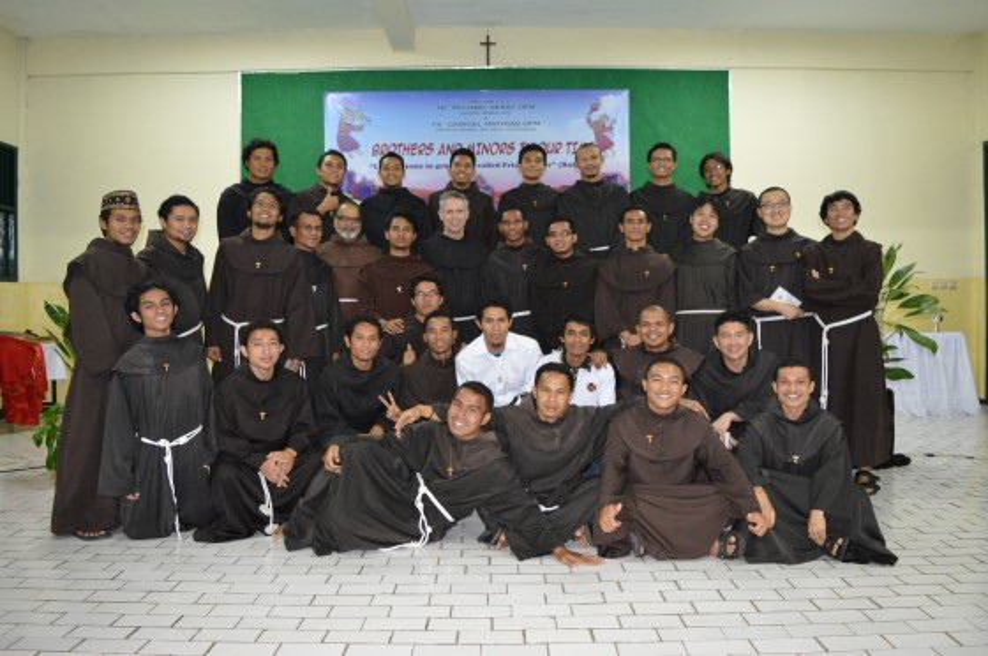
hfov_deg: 67.4
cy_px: 328
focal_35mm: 27
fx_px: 740
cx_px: 494
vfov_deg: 47.8
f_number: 3.5
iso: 2500
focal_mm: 18
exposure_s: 1/60
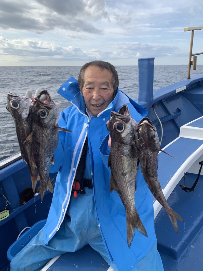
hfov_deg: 53.1
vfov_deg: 67.3
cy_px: 136
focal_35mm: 26
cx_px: 102
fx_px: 203
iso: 25
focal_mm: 4.25
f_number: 1.8
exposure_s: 1/1299
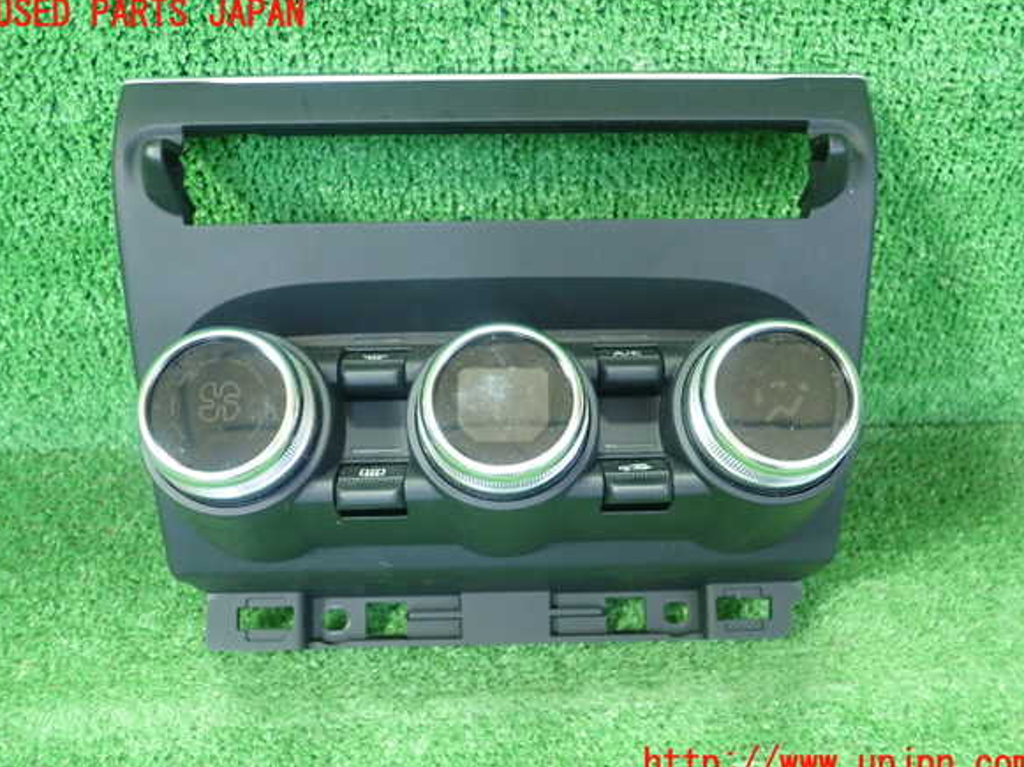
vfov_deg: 45.4
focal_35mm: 31
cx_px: 513
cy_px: 390
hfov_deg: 58.4
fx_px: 916
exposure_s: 1/100
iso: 800
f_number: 2.3
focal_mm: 5.5
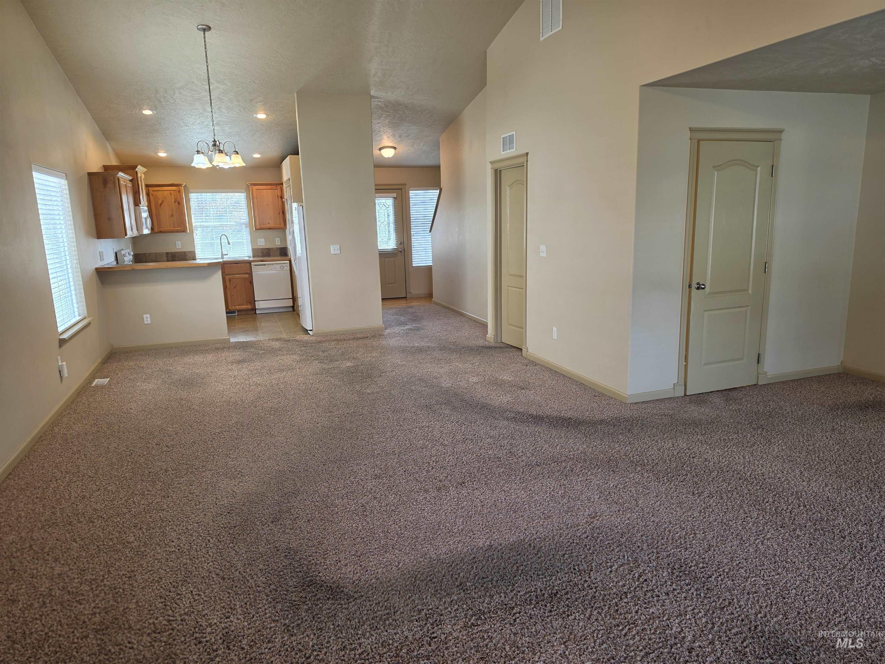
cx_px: 442
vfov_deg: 58.9
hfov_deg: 73.9
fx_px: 588
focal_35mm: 23
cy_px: 332
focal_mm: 6.5
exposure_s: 1/120
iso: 50
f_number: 1.4
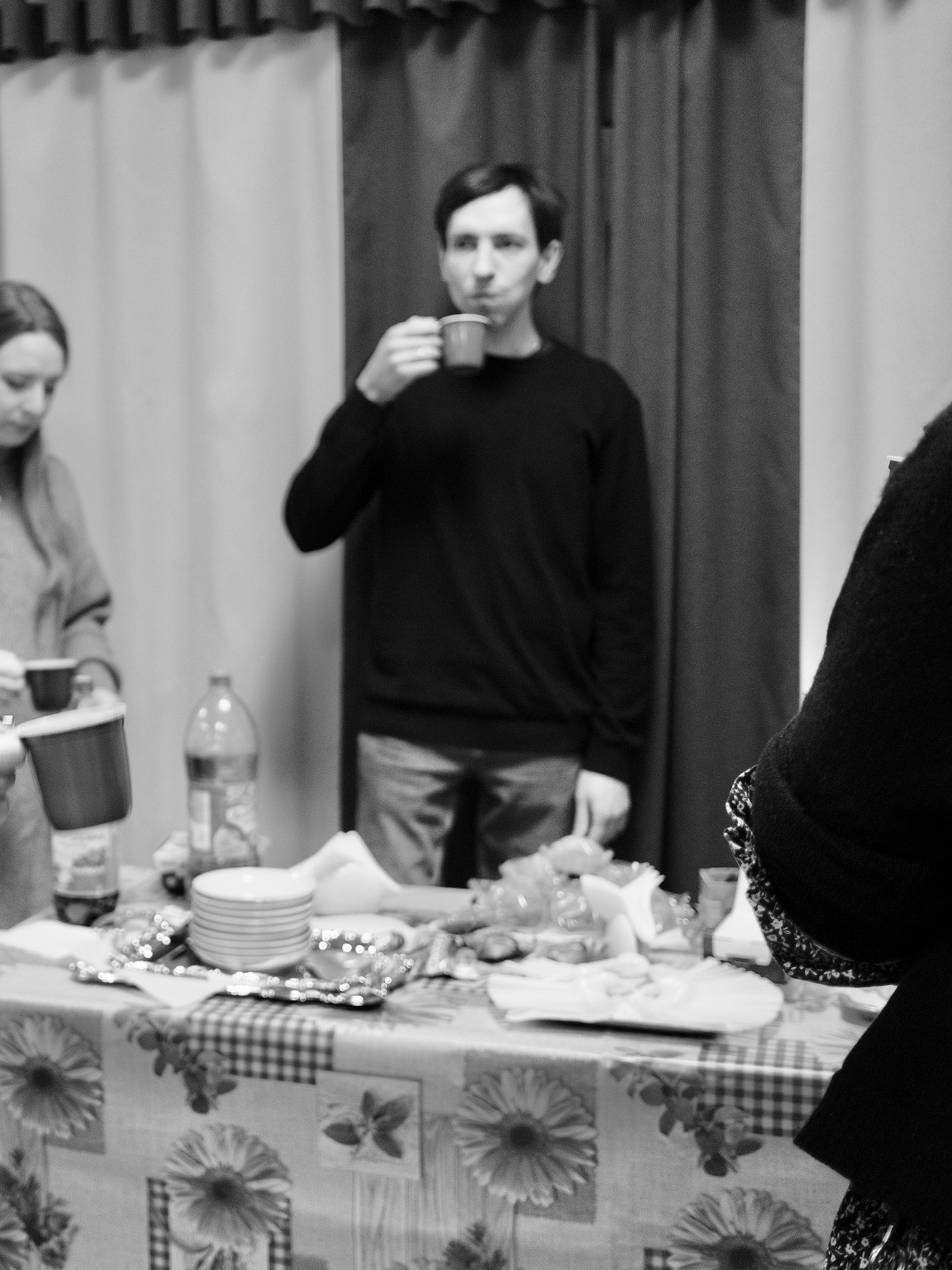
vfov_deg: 37.5
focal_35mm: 51
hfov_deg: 27.6
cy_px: 632
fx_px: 1870
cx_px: 110
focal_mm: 23
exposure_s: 1/125
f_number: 2
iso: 800
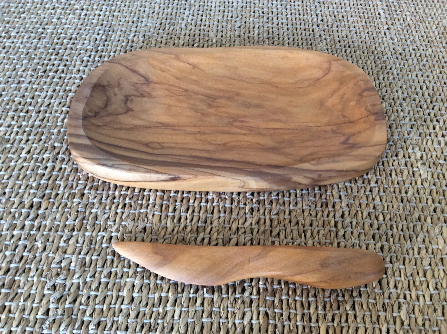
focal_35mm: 32
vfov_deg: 44.1
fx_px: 413
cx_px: 224
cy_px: 167
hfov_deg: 56.9
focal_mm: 3.3
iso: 80
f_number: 2.4
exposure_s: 1/25
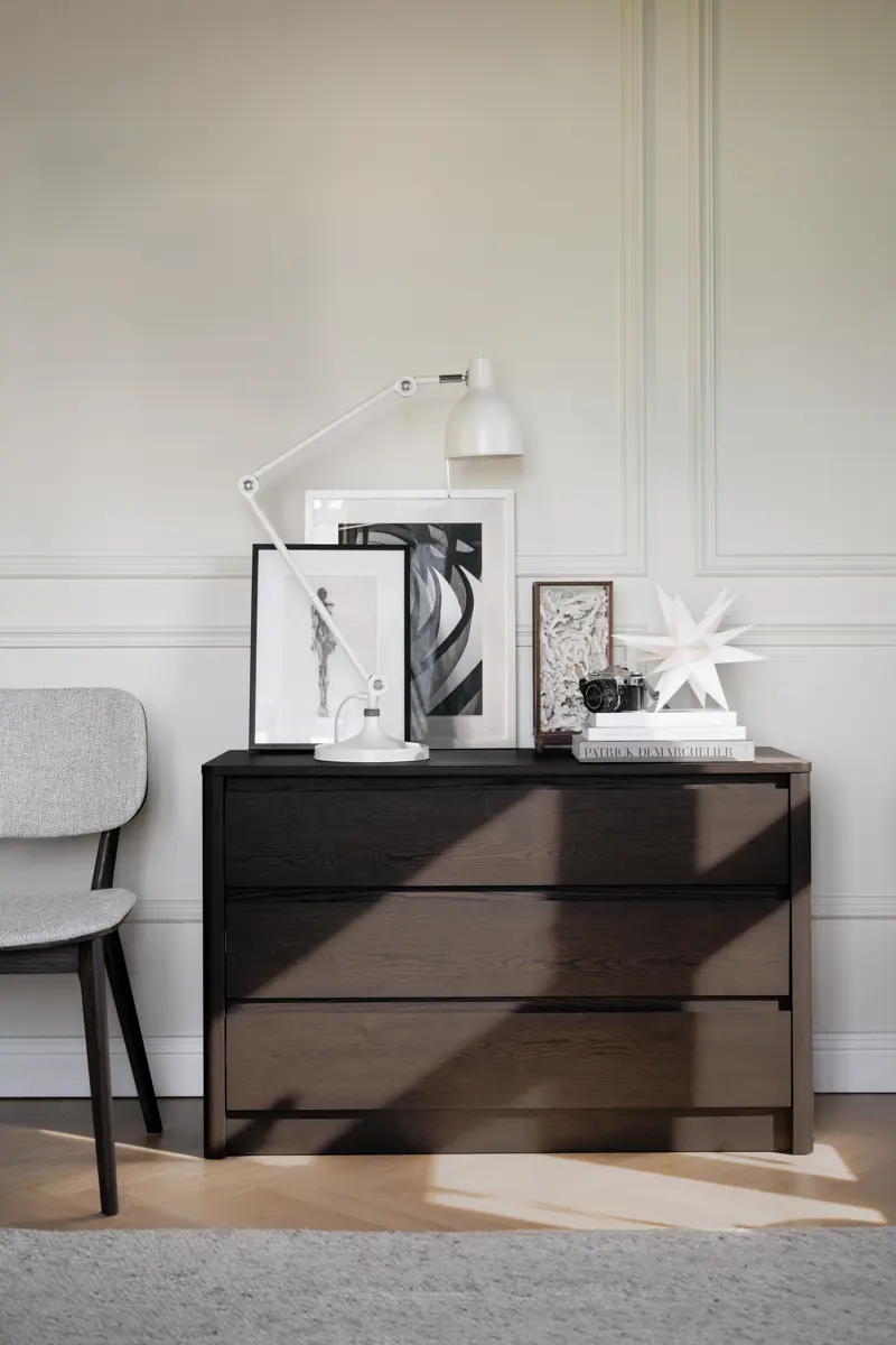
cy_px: 672
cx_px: 448
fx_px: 1755
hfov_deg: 28.6
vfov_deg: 41.9
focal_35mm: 47
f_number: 4
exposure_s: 1/100
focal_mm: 47
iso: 320
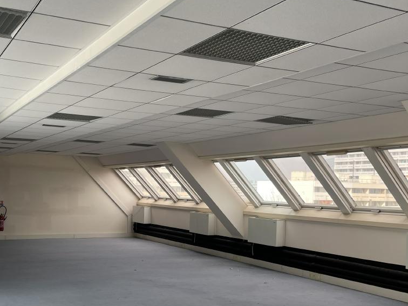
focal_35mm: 44
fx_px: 519
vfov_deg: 32.4
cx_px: 160
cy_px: 219
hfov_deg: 42.7
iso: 32
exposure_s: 1/231
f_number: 1.6
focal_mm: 4.2
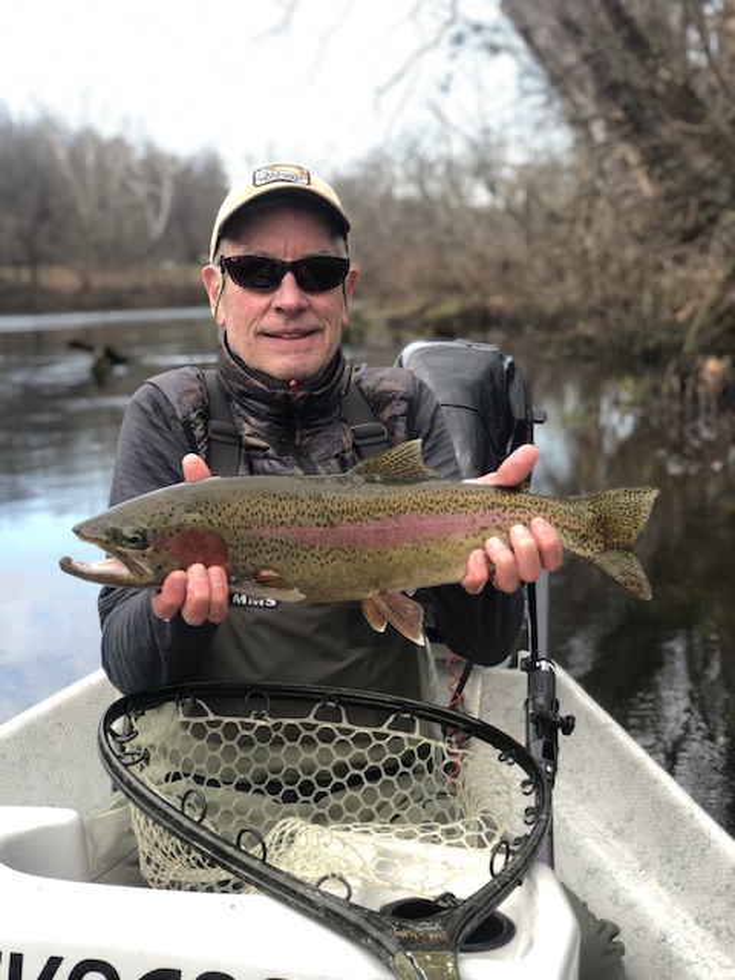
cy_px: 490
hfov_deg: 28.0
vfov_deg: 36.8
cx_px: 368
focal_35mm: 52
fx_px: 1472
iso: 16
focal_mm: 6
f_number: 2.4
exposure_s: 1/120
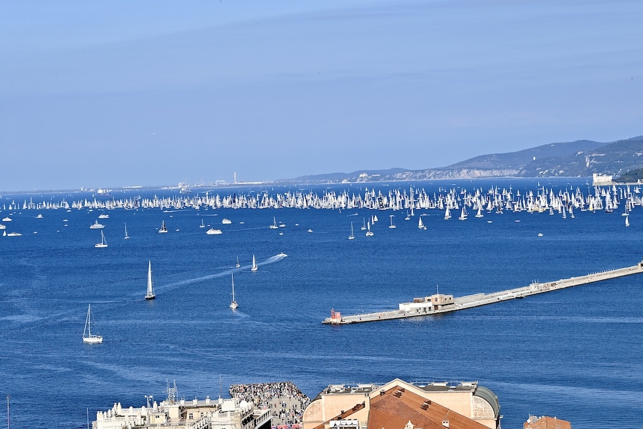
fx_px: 2233
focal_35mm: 125
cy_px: 214
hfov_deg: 16.4
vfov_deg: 11.0
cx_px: 322
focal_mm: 125
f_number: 16
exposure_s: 1/125
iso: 100
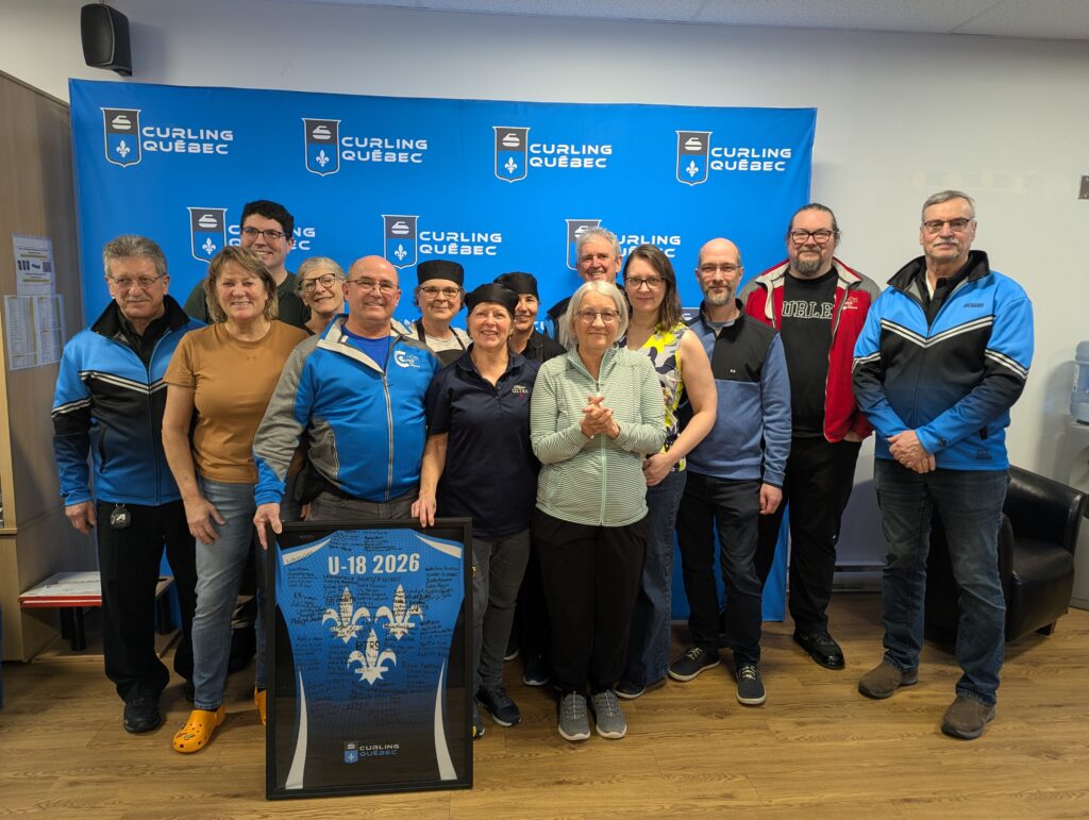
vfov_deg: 56.9
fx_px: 756
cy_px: 410
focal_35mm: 24
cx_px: 544
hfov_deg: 71.5
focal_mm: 6.81
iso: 68
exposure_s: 1/23.8
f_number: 1.85
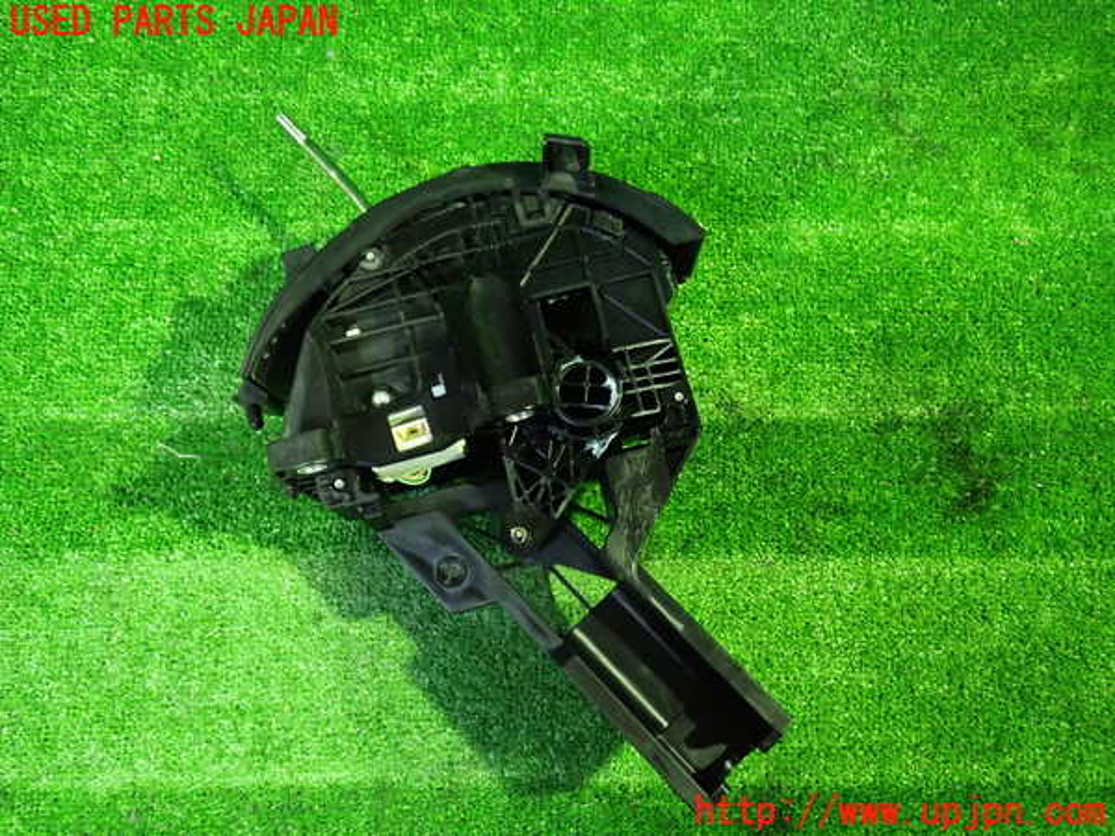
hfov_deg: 60.0
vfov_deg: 46.8
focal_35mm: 30
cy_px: 418
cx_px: 558
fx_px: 966
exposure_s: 1/20
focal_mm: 5.4
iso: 800
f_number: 2.3
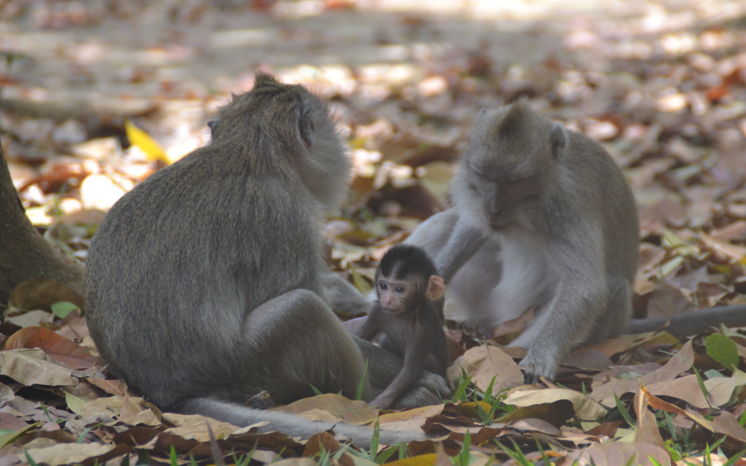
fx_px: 6242
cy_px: 236
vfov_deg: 4.3
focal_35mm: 307
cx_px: 374
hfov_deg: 6.8
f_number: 6.3
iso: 1000
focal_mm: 200
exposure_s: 1/500
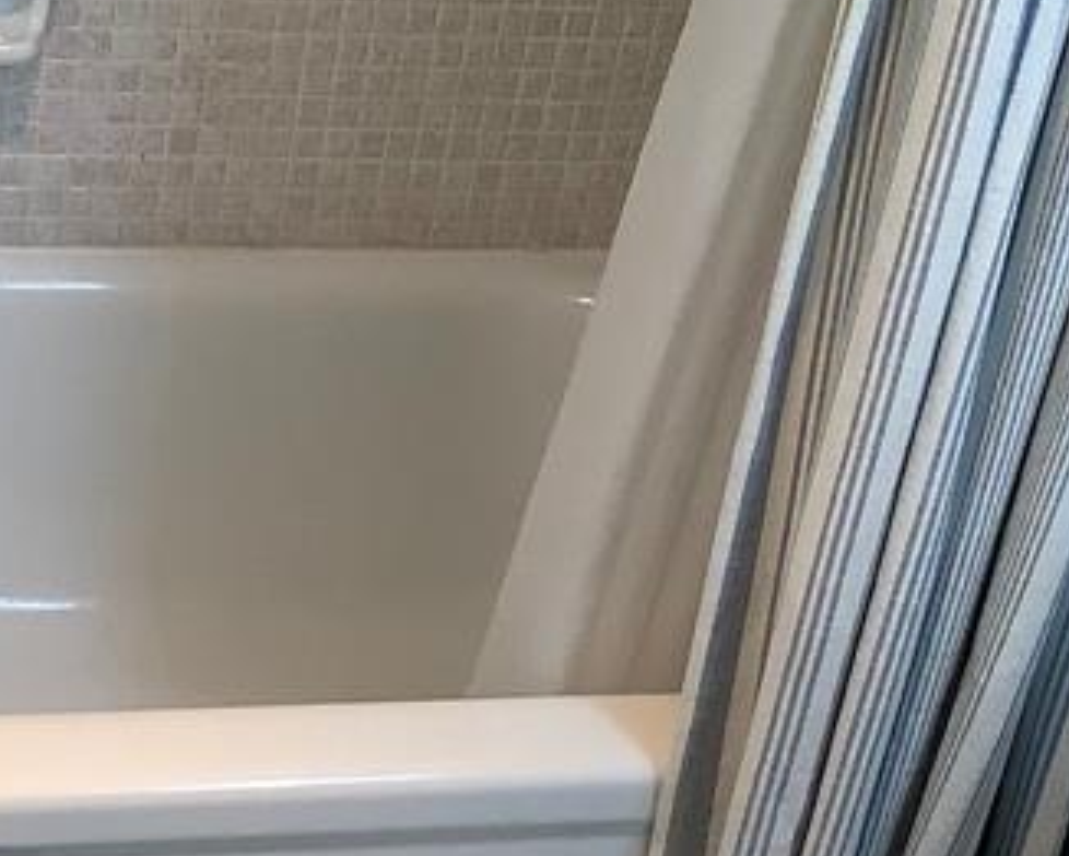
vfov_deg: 16.1
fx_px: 3007
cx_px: 118
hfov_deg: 19.8
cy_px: 682
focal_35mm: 95
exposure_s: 1/100
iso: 100
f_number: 2.4
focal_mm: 3.3
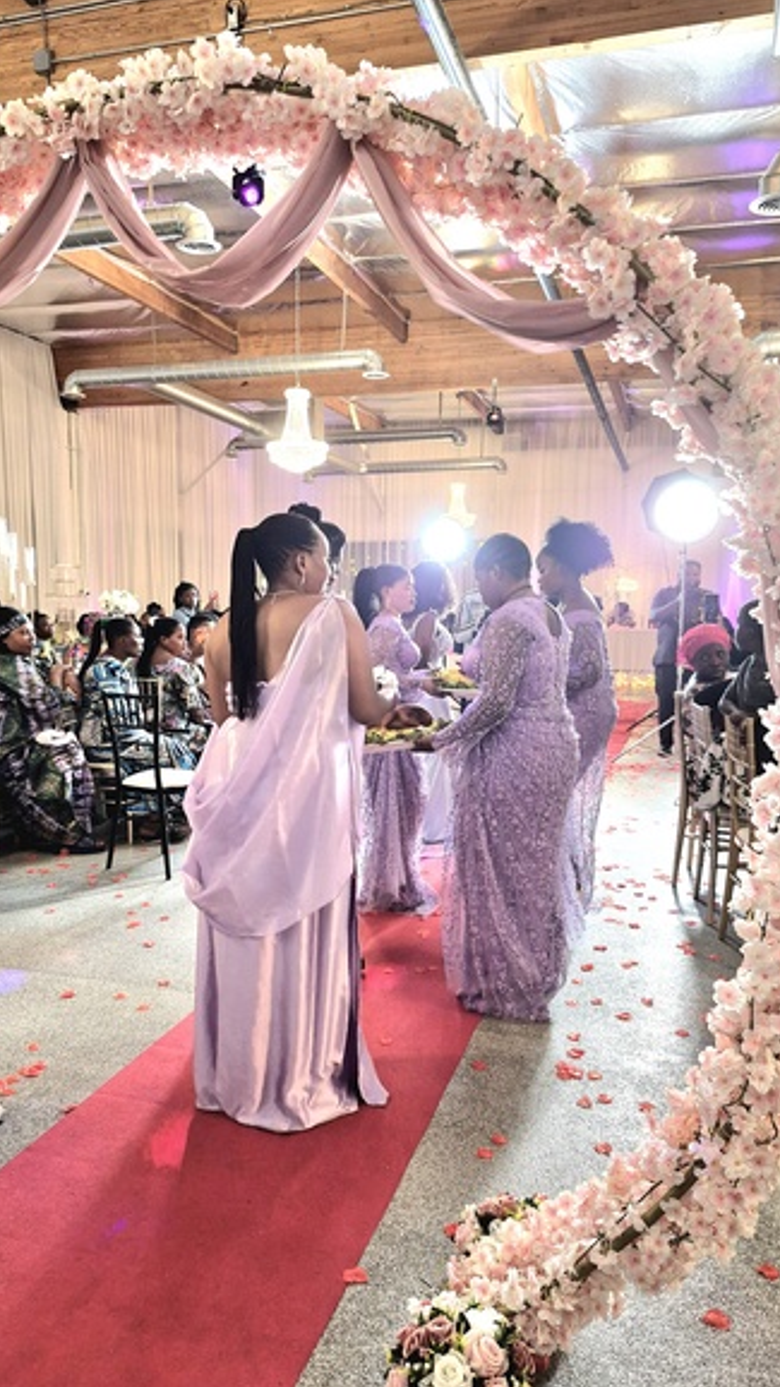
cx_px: 346
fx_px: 956
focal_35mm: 26
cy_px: 710
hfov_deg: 44.3
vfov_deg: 71.9
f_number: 1.8
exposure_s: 1/120
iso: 320
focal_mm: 5.4
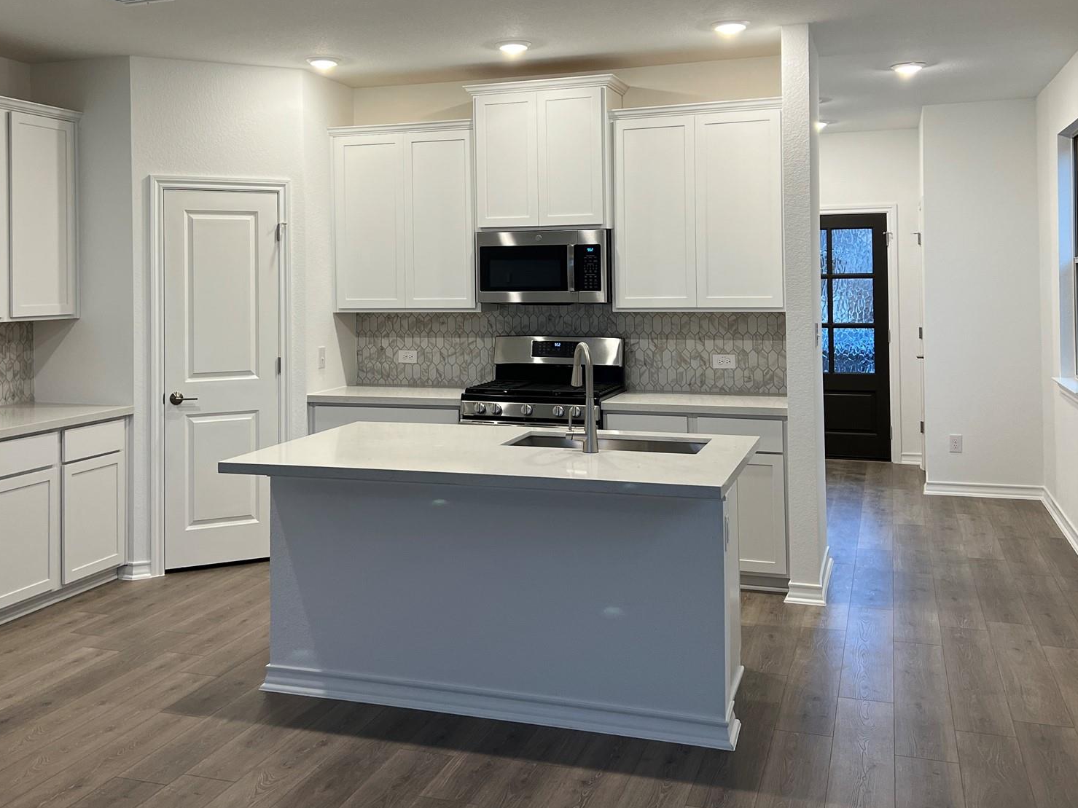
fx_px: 1121
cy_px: 264
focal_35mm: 36
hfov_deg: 51.3
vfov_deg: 39.2
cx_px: 479
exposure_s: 1/120
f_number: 1.5
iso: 64
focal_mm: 5.7
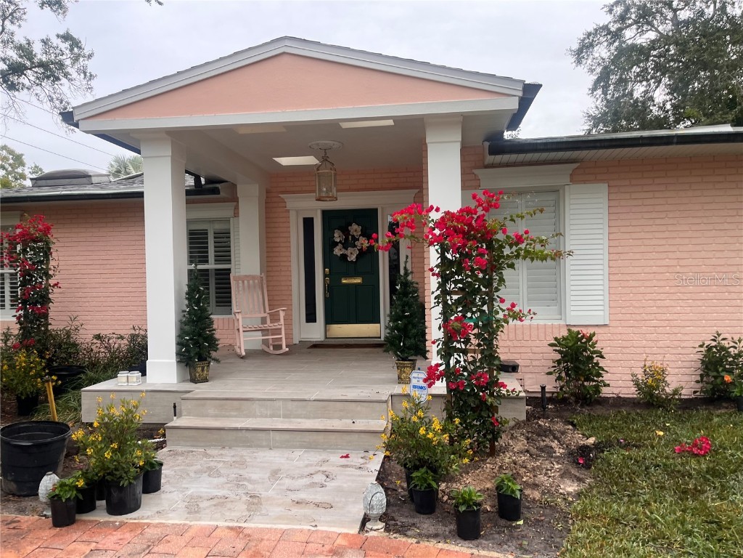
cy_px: 279
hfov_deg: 67.3
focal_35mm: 26
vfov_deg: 53.1
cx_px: 372
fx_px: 558
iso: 50
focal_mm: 5.1
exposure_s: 1/467
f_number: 1.6
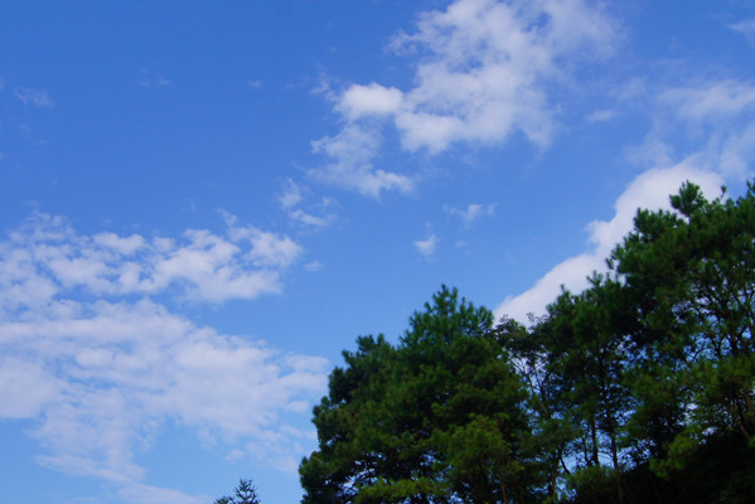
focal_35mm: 45
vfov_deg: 29.9
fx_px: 944
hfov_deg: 43.6
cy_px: 268
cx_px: 382
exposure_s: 1/160
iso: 100
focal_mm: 18
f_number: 13
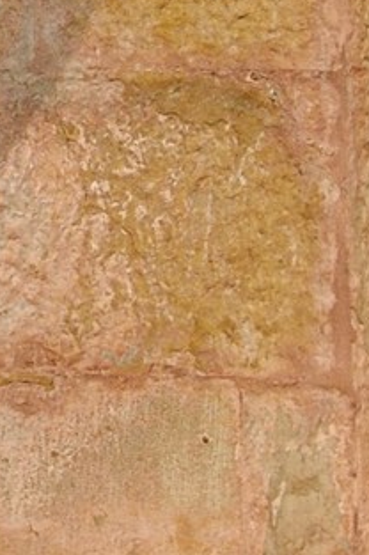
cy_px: -330
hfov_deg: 3.5
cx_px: -672
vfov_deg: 5.3
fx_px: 5917
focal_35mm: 384
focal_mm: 50
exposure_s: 1/50
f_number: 10
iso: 400
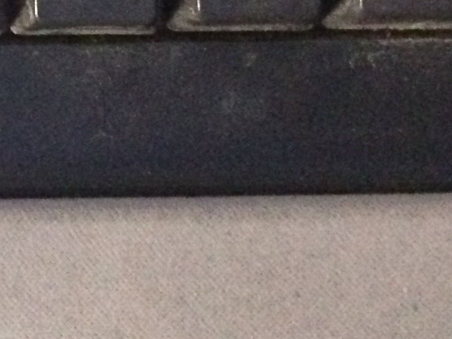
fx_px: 1671
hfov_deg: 14.2
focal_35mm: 128
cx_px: -258
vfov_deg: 10.8
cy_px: -282
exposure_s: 1/15
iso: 800
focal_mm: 4.15
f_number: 2.2
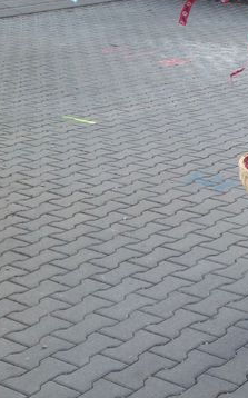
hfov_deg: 14.2
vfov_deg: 24.7
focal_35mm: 83
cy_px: 110
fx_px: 900
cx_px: 423
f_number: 2.4
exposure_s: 1/361
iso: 50
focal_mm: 4.28
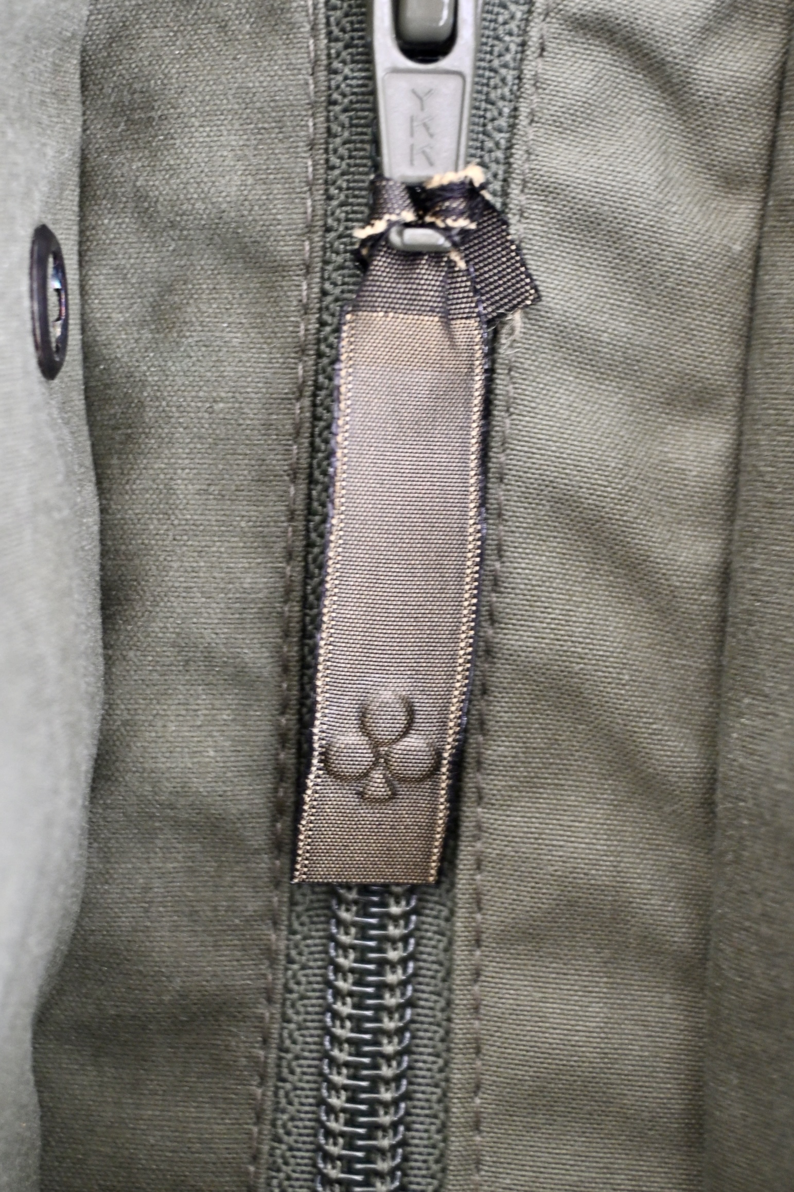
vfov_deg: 40.0
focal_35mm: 50
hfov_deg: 27.3
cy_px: 596
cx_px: 397
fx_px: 1638
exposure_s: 1/10
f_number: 5
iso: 800
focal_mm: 33
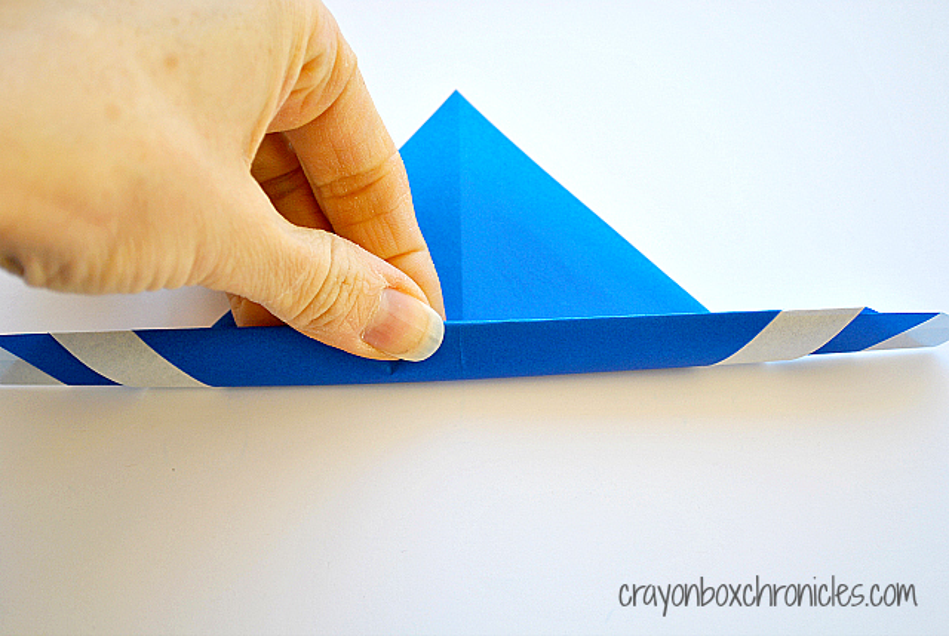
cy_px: 318
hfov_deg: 29.2
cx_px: 474
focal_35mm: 69
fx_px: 1822
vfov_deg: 19.8
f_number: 5.6
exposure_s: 1/125
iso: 100
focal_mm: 46
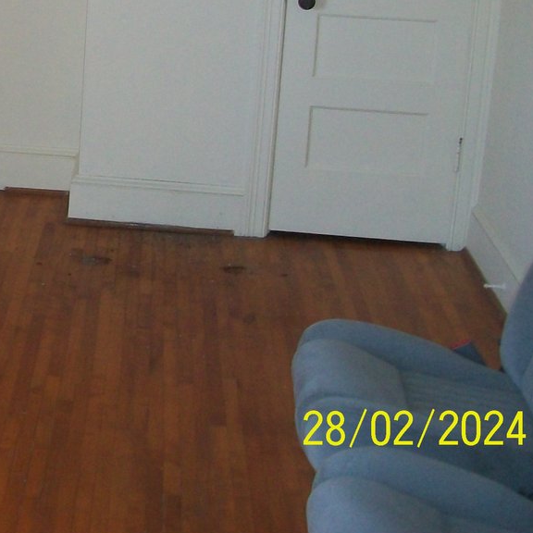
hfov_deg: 20.5
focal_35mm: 79
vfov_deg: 21.3
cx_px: -102
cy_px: 21
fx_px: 1376
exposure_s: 1/60
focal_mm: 5.7
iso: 120
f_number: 2.8
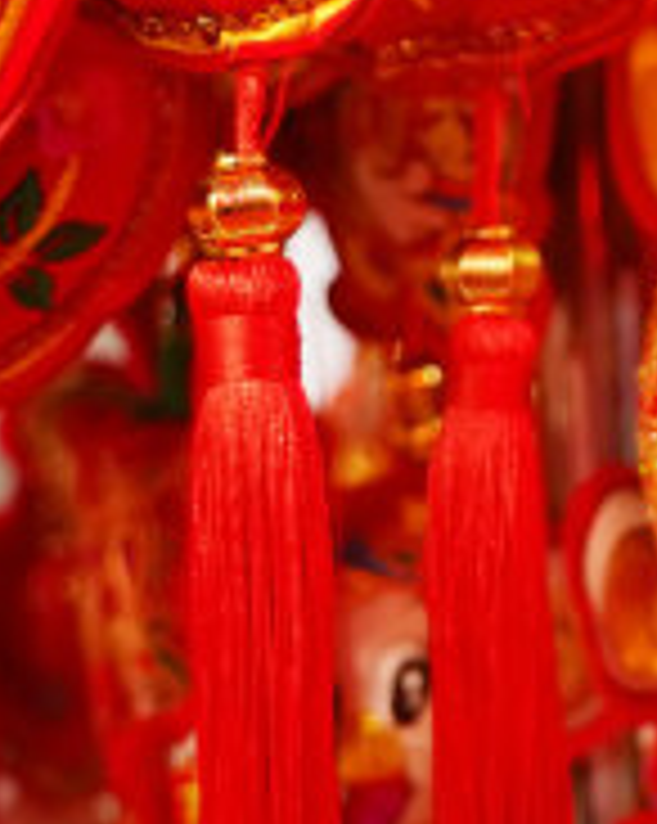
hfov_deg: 15.6
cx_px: 1080
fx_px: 2142
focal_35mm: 88
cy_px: 306
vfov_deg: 21.7
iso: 1250
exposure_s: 1/60
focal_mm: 28
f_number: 3.2
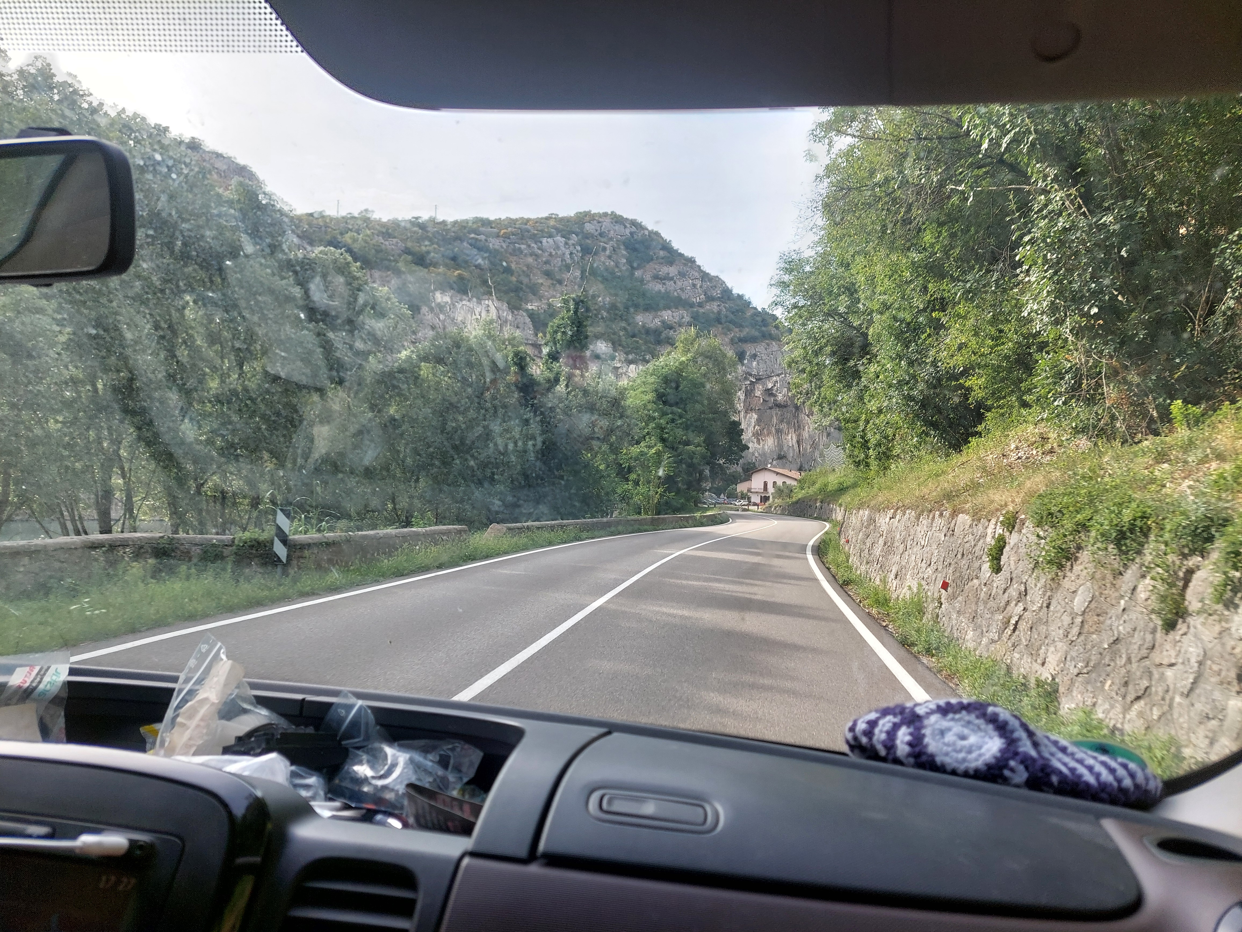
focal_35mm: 25
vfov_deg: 54.9
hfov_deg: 69.4
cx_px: 621
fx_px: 897
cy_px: 466
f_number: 1.8
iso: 40
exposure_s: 1/457
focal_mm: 5.23
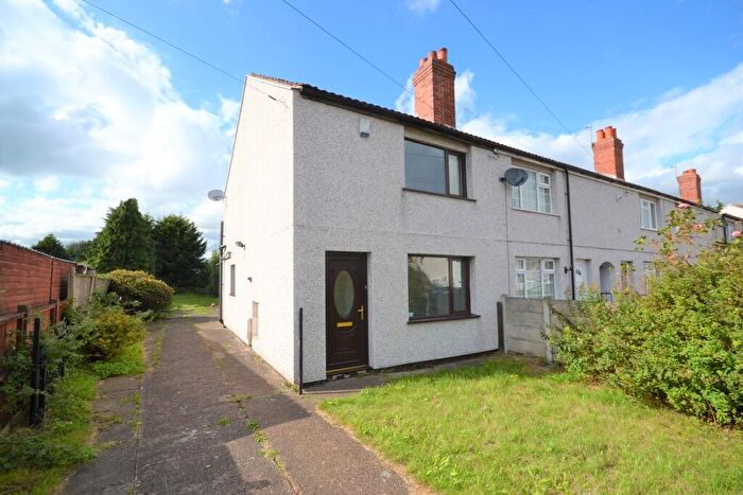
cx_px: 372
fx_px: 310
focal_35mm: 15
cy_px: 248
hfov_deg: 100.4
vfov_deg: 77.4
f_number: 7.1
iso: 100
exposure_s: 1/200
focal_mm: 10
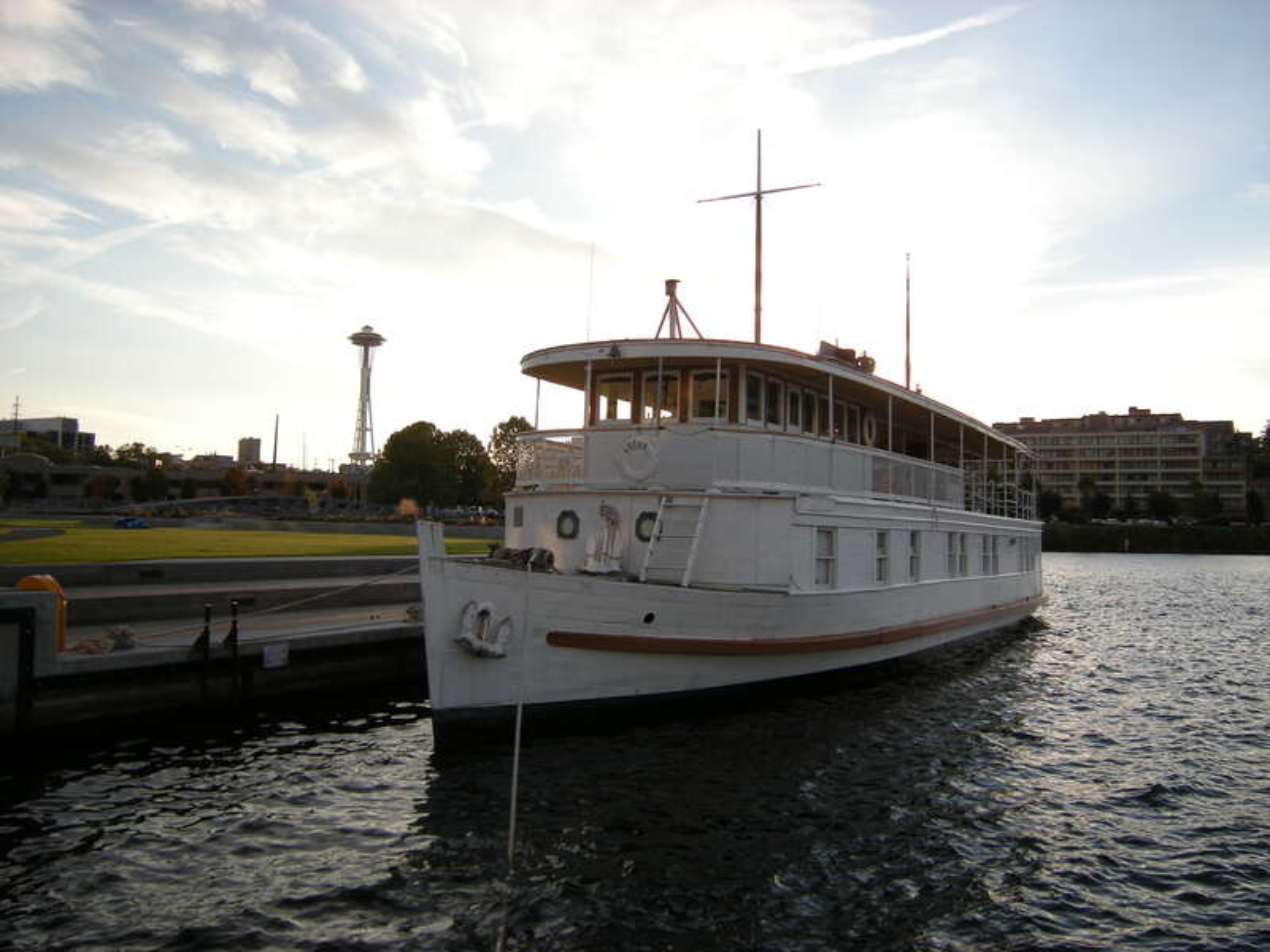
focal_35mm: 31
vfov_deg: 45.4
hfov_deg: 58.4
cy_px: 476
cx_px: 635
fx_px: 1137
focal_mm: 5.3
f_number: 2.9
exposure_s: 1/407
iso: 64
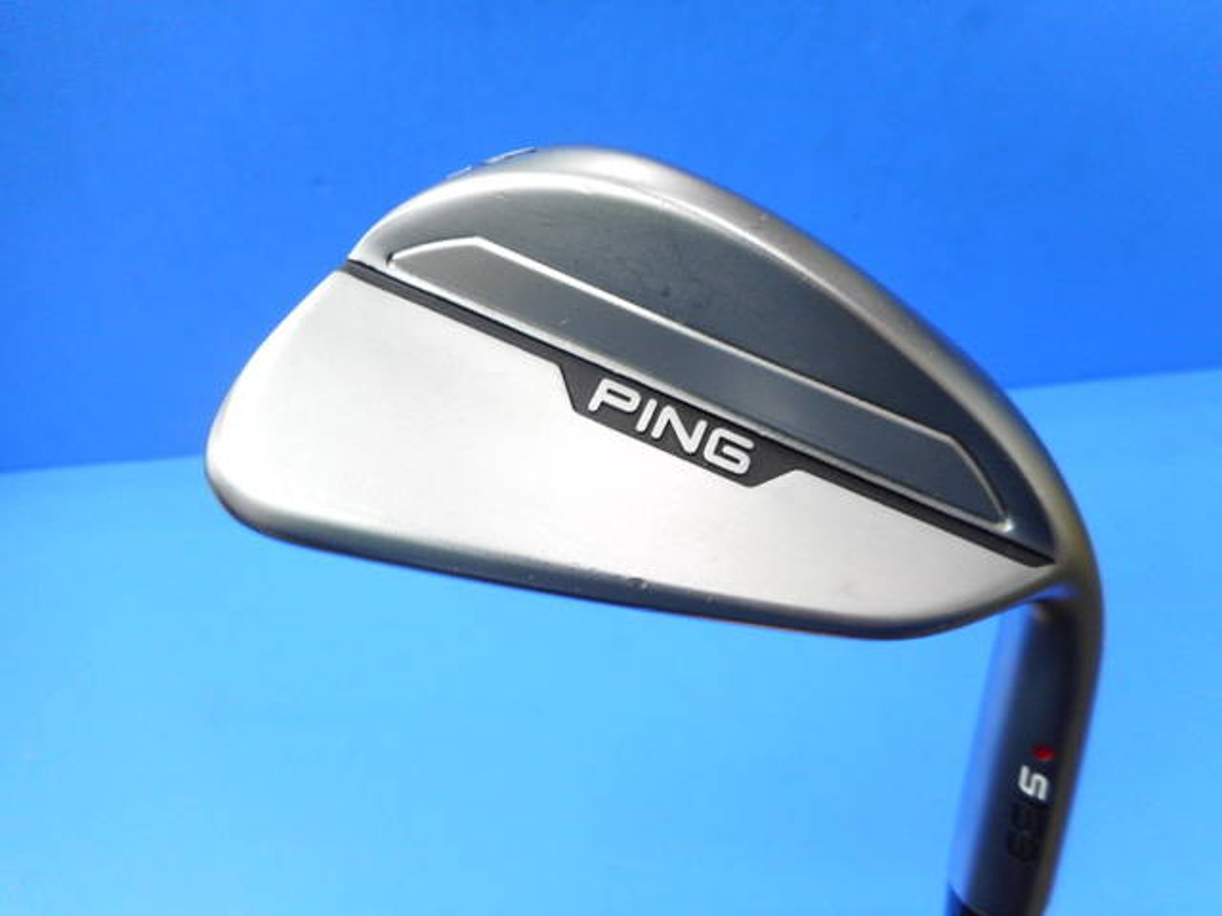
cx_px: 611
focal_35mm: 25
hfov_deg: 69.4
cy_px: 458
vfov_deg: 54.9
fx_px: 883
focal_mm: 4.5
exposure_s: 1/30
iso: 140
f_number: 3.7
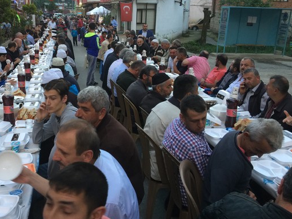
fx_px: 320
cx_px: 107
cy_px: 90
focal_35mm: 38
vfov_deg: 37.6
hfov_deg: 48.5
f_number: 2.2
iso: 50
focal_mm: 4.15
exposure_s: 1/17
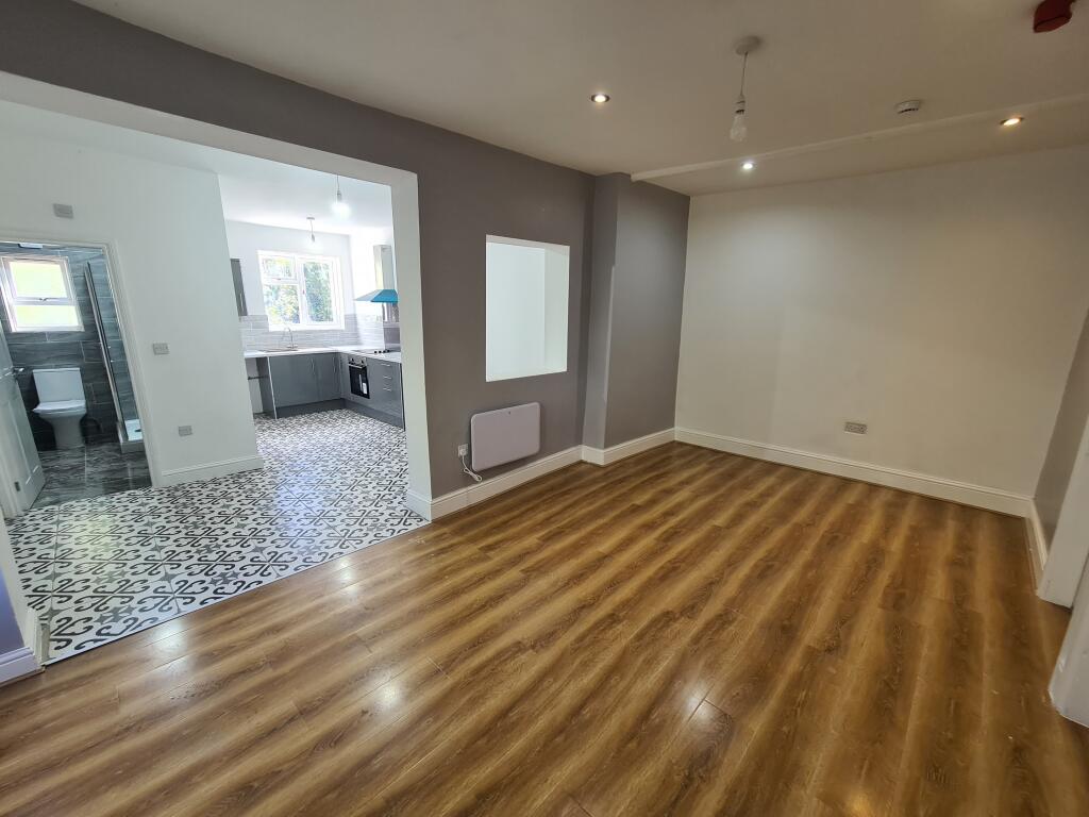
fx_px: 409
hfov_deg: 106.2
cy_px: 408
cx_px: 544
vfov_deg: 89.9
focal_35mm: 13
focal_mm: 2.22
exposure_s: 1/50
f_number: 2.2
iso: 125
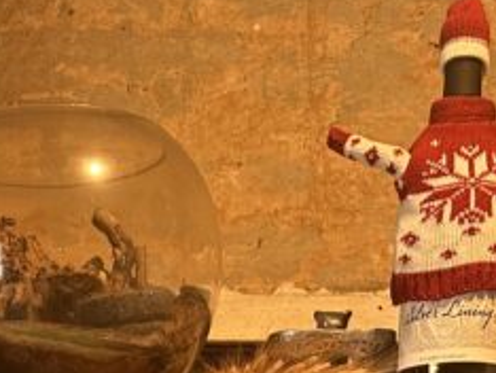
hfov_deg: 17.9
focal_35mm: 105
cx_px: -78
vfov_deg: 12.4
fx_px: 1506
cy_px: 752
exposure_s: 1/60
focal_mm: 6.86
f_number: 1.78
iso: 160
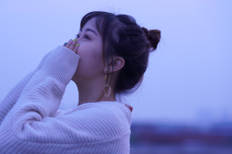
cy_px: 80
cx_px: 103
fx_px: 695
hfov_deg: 18.9
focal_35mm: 108
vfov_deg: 12.7
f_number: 2.2
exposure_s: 1/250
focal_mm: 85
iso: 200
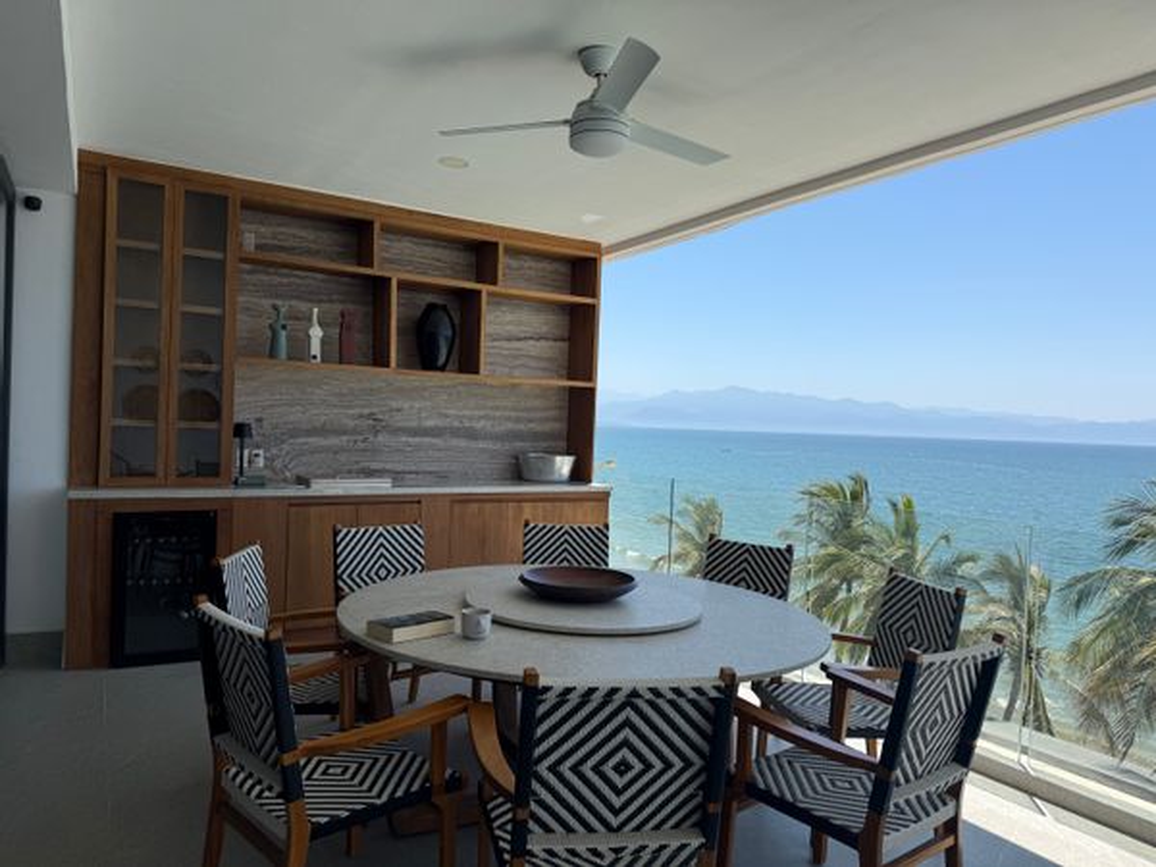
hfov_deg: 71.6
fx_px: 801
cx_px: 578
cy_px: 434
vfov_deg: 56.8
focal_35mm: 24
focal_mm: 6.76
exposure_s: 1/3759
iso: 80
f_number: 1.78
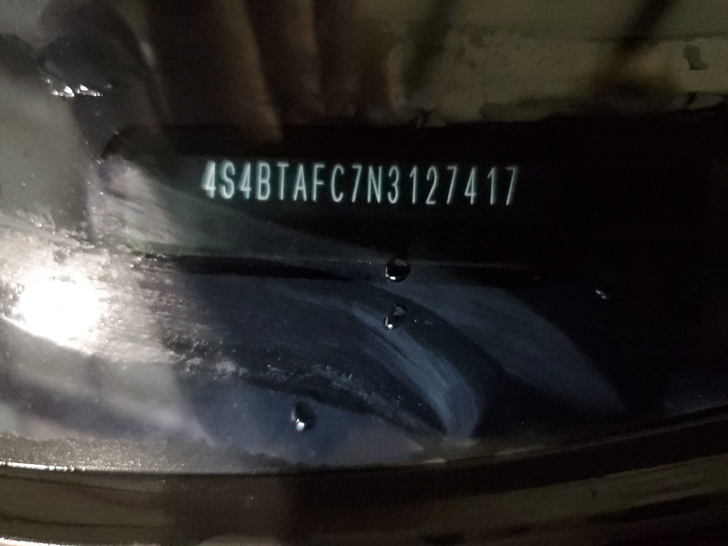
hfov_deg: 67.3
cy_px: 273
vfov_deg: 53.1
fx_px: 547
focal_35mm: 26
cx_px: 364
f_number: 1.5
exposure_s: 1/5
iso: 977
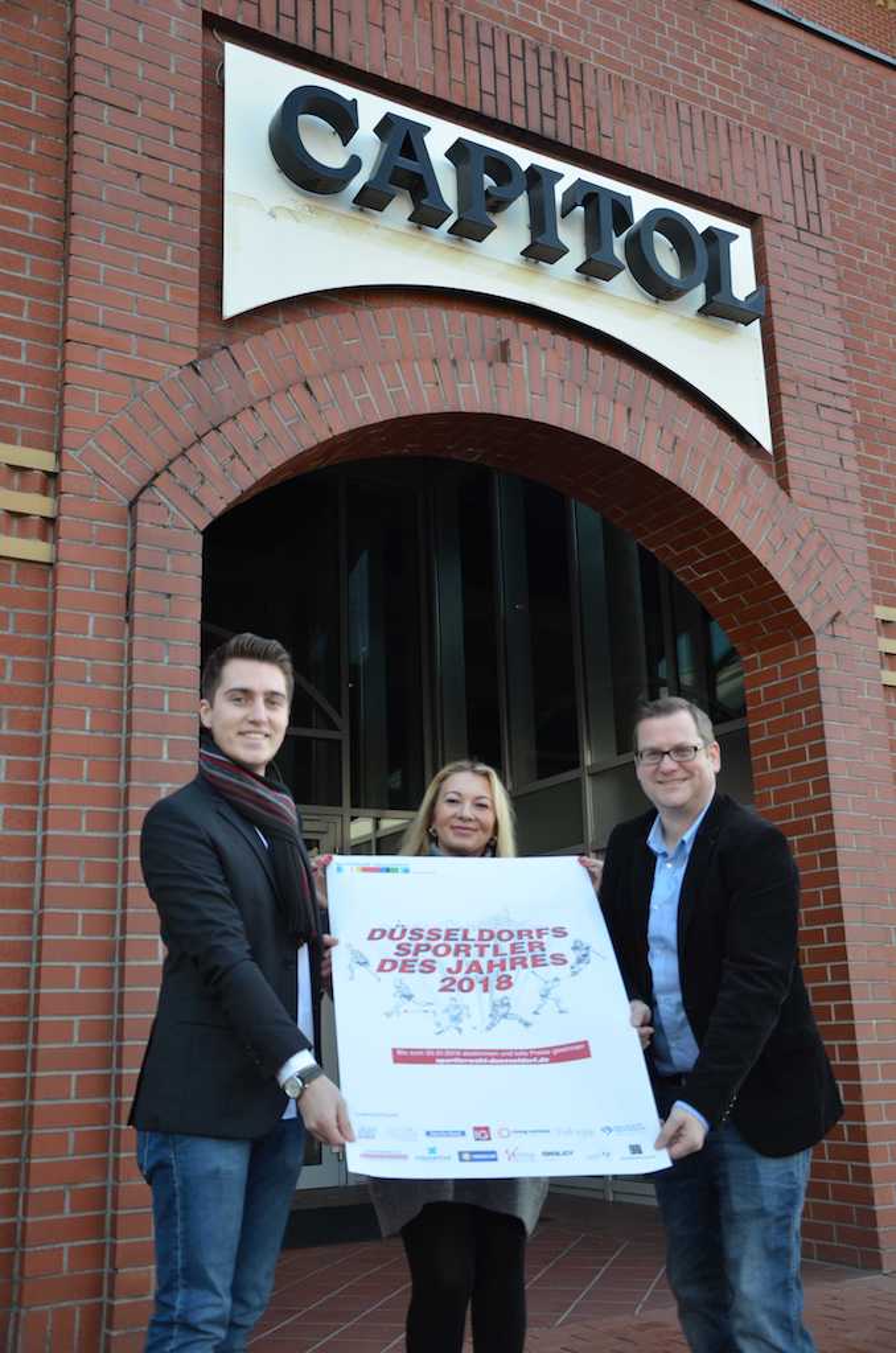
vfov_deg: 51.4
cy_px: 676
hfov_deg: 35.3
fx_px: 1407
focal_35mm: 38
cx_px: 448
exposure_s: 1/500
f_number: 4
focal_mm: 25
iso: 800
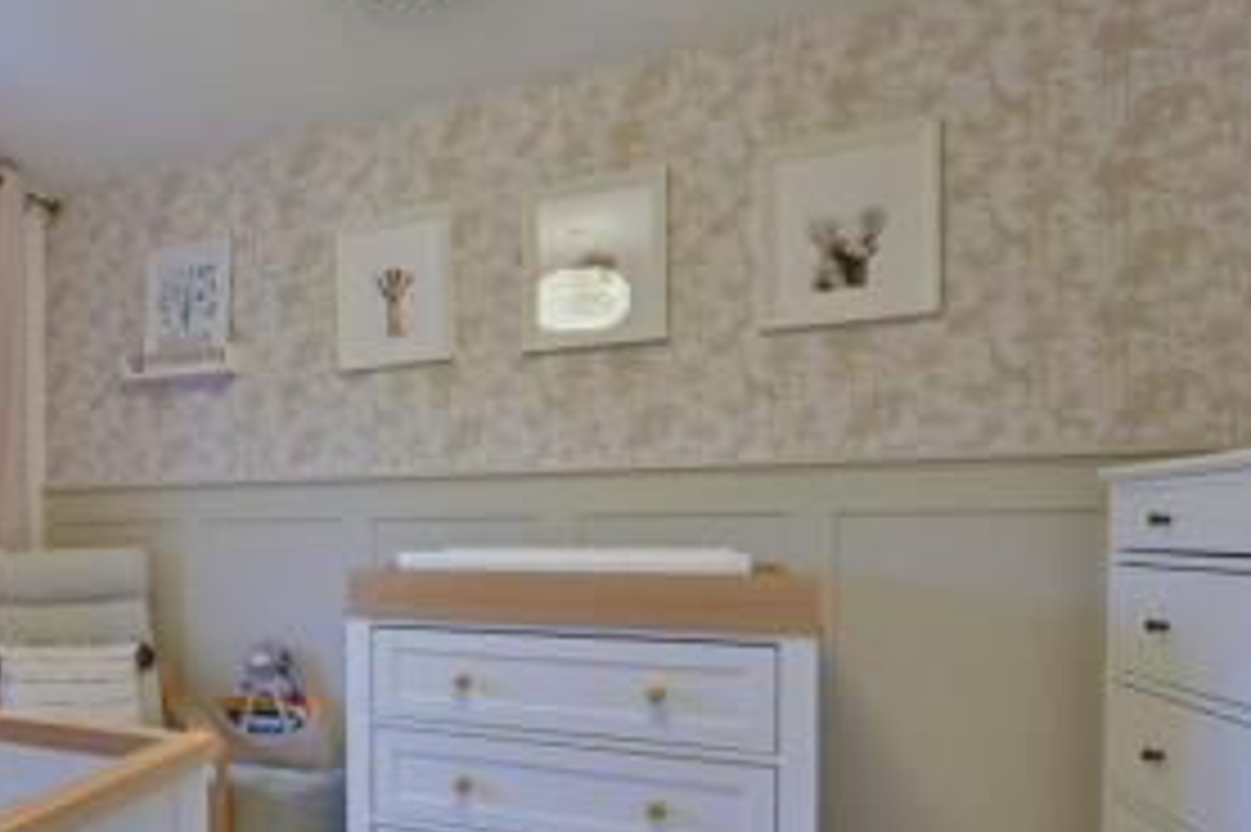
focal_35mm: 24
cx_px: 225
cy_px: 546
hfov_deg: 66.0
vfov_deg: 52.2
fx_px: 833
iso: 2500
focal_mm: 14
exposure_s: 1/15
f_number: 11
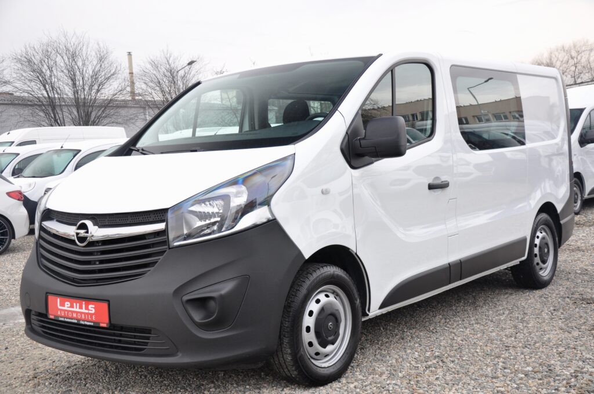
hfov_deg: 43.7
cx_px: 297
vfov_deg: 29.8
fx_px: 742
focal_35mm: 45
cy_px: 197
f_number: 5.6
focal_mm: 30
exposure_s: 1/125
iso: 500
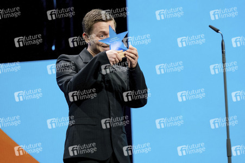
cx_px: 122
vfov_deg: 7.4
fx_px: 1265
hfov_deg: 11.1
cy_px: 82
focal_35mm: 186
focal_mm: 124.3
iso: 2500
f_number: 2.8
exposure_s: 1/300
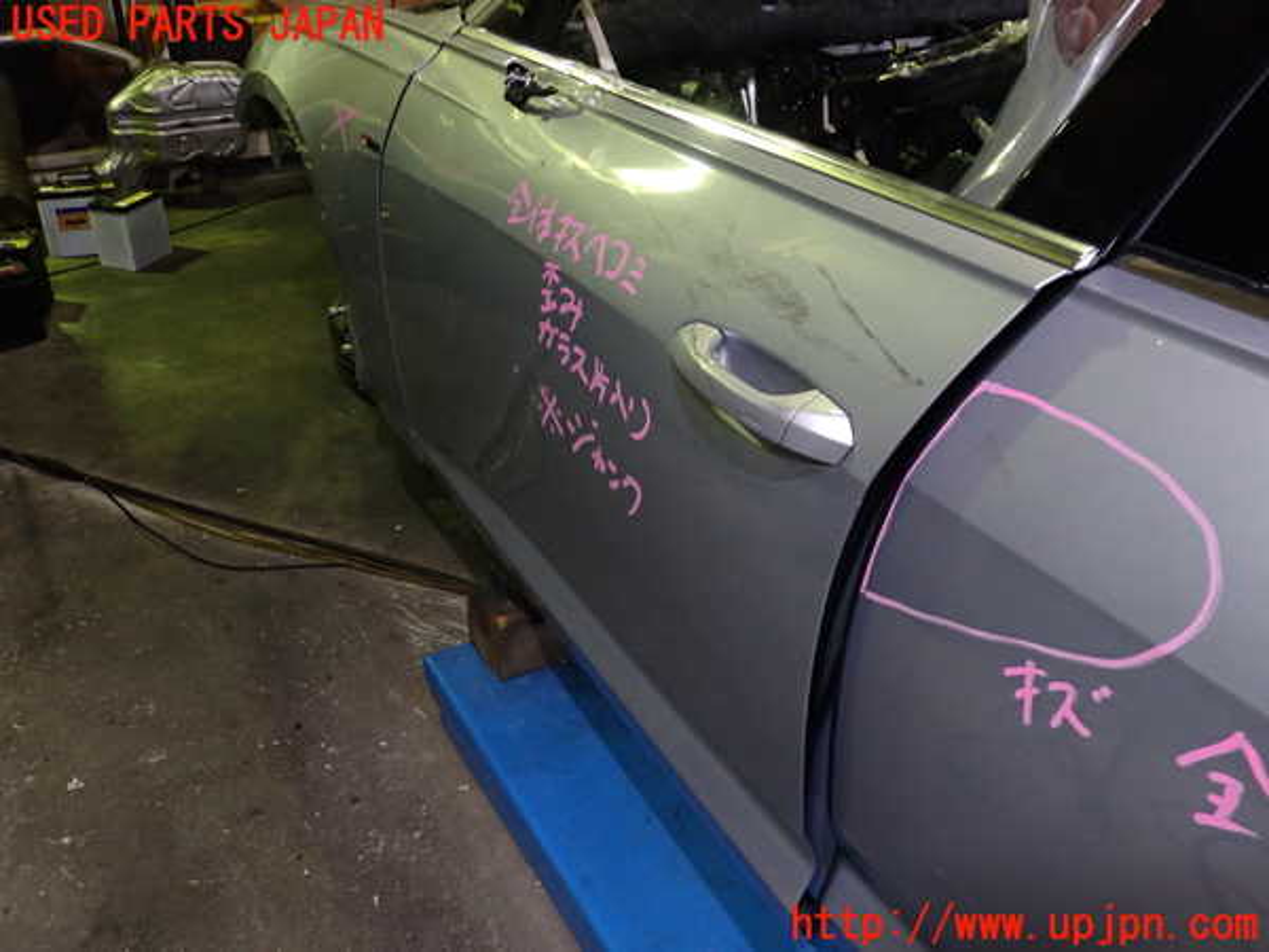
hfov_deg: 60.0
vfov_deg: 46.8
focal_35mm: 30
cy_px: 476
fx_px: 1100
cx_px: 634
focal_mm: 5.4
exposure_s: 1/30
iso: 320
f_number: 2.3
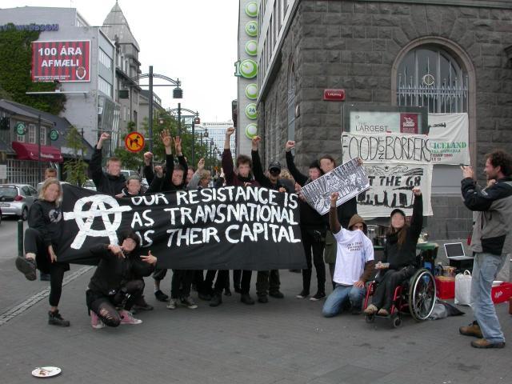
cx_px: 256
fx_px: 562
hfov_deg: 49.0
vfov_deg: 37.7
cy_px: 192
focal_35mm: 38
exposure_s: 1/253
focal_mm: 7.85
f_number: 6.7
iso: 100
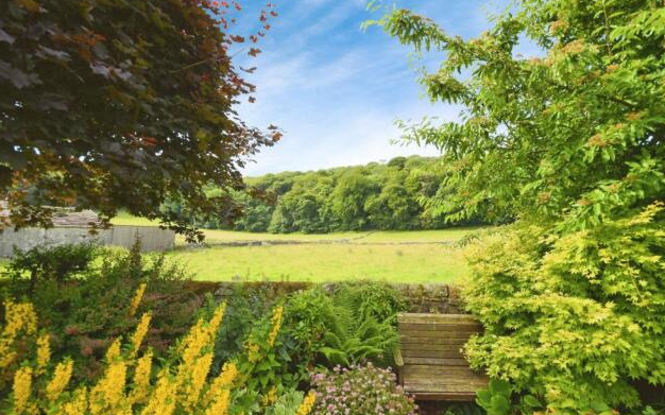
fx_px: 290
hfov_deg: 97.8
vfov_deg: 71.2
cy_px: 216
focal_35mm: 16
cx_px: 342
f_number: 8
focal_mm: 10
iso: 400
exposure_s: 1/500
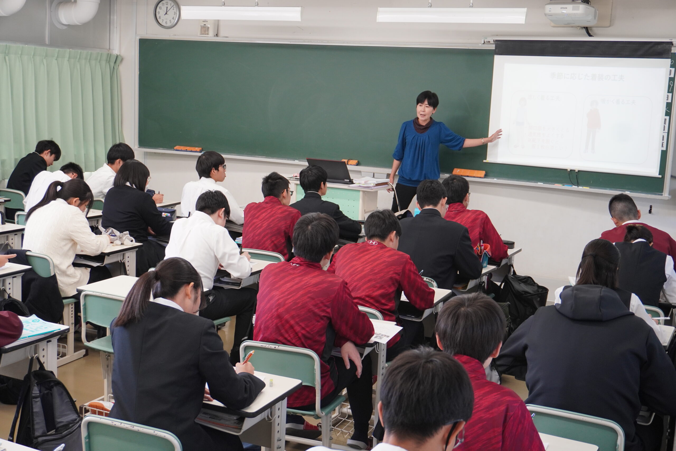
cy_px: 226
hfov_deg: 43.6
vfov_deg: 29.9
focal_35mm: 45
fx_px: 845
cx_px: 338
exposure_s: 1/60
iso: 640
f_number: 5.6
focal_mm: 30
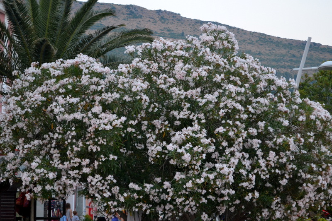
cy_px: 110
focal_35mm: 82
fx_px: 761
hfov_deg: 24.6
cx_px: 166
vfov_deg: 16.6
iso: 1400
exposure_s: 1/60
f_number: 5.6
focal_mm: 55
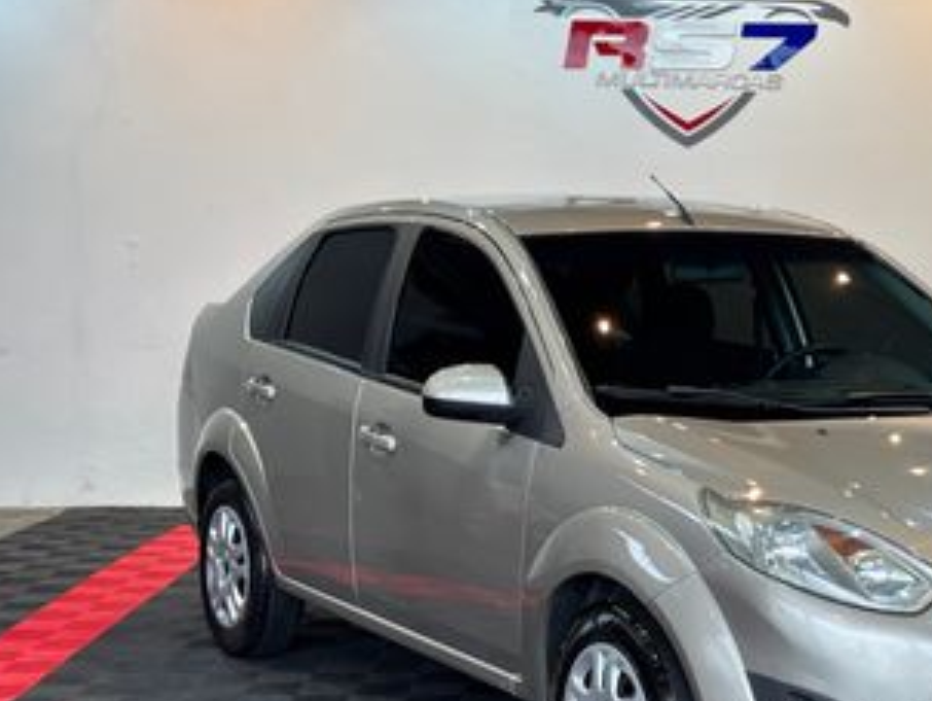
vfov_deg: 18.2
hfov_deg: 23.9
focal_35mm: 81
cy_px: 429
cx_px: 667
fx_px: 2183
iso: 50
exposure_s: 1/120
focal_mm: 5.96
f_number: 1.6
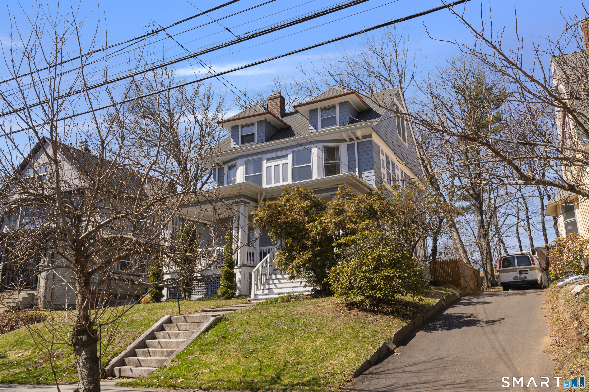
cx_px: 294
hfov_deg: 61.9
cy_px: 196
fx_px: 491
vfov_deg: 43.6
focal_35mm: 30
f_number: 11
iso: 200
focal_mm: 30
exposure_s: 1/125
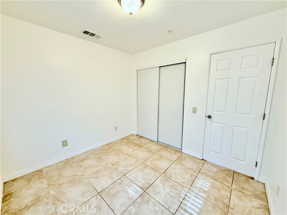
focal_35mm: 14
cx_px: 144
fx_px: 116
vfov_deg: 85.7
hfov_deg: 102.1
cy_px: 108
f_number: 2.2
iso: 200
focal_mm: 2.22
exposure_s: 1/60
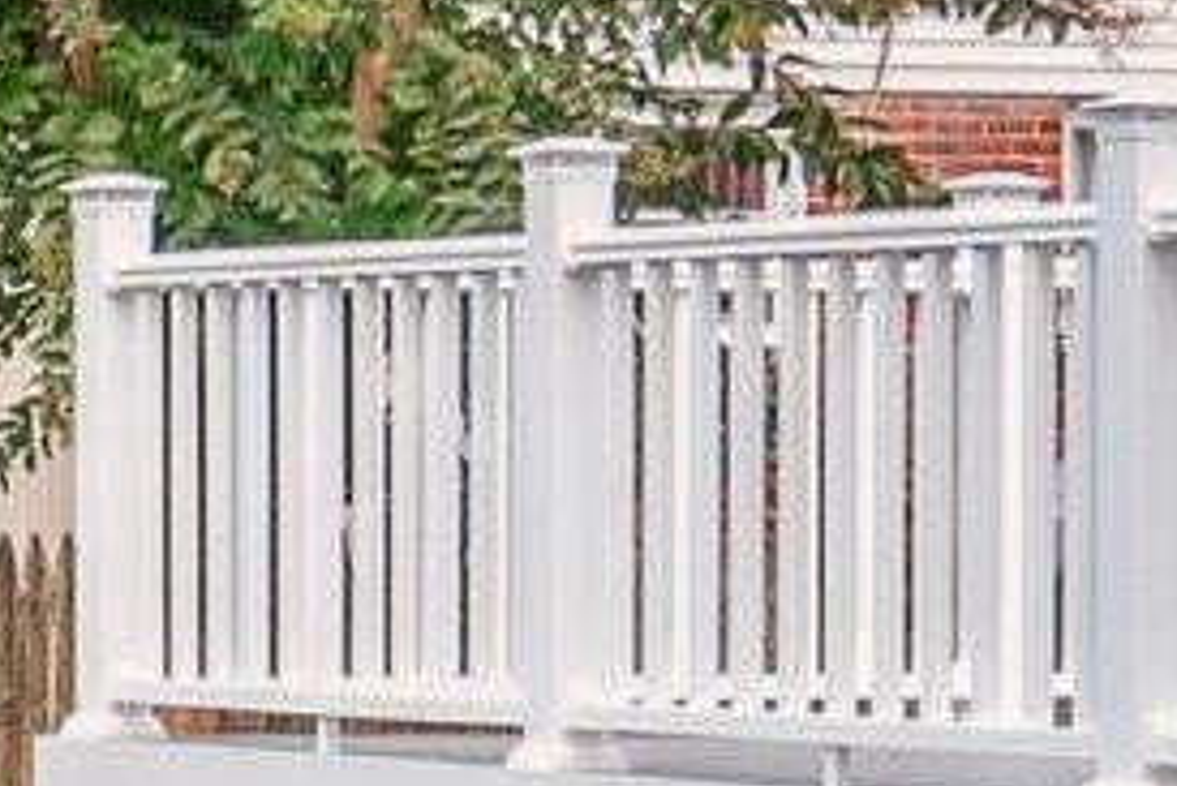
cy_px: 608
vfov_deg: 6.1
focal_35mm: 224
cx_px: -2560
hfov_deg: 7.8
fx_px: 7327
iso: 400
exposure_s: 1/250
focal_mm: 20
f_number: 5.6
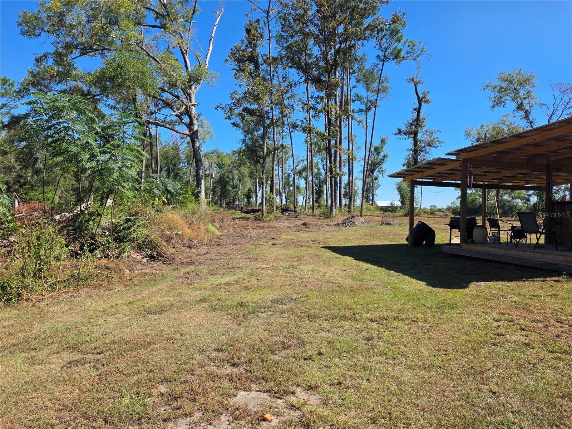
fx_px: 380
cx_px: 286
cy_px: 214
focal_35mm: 23
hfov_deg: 73.9
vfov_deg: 58.9
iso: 80
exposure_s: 1/3891
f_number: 1.7
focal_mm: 6.25
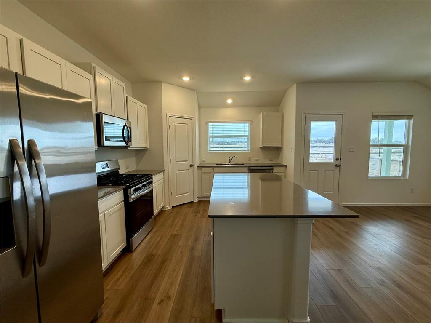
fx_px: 174
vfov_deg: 85.6
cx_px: 216
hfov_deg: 102.1
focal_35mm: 14
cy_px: 162
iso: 125
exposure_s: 1/120
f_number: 2.2
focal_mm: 2.22
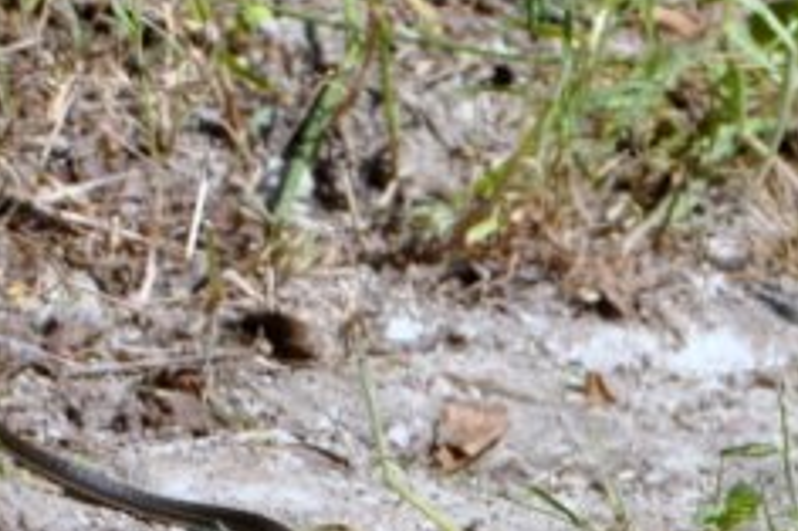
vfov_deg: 2.0
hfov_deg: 3.0
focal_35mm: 684
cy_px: 944
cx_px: 561
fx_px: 15155
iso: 200
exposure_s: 1/400
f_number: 10
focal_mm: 105
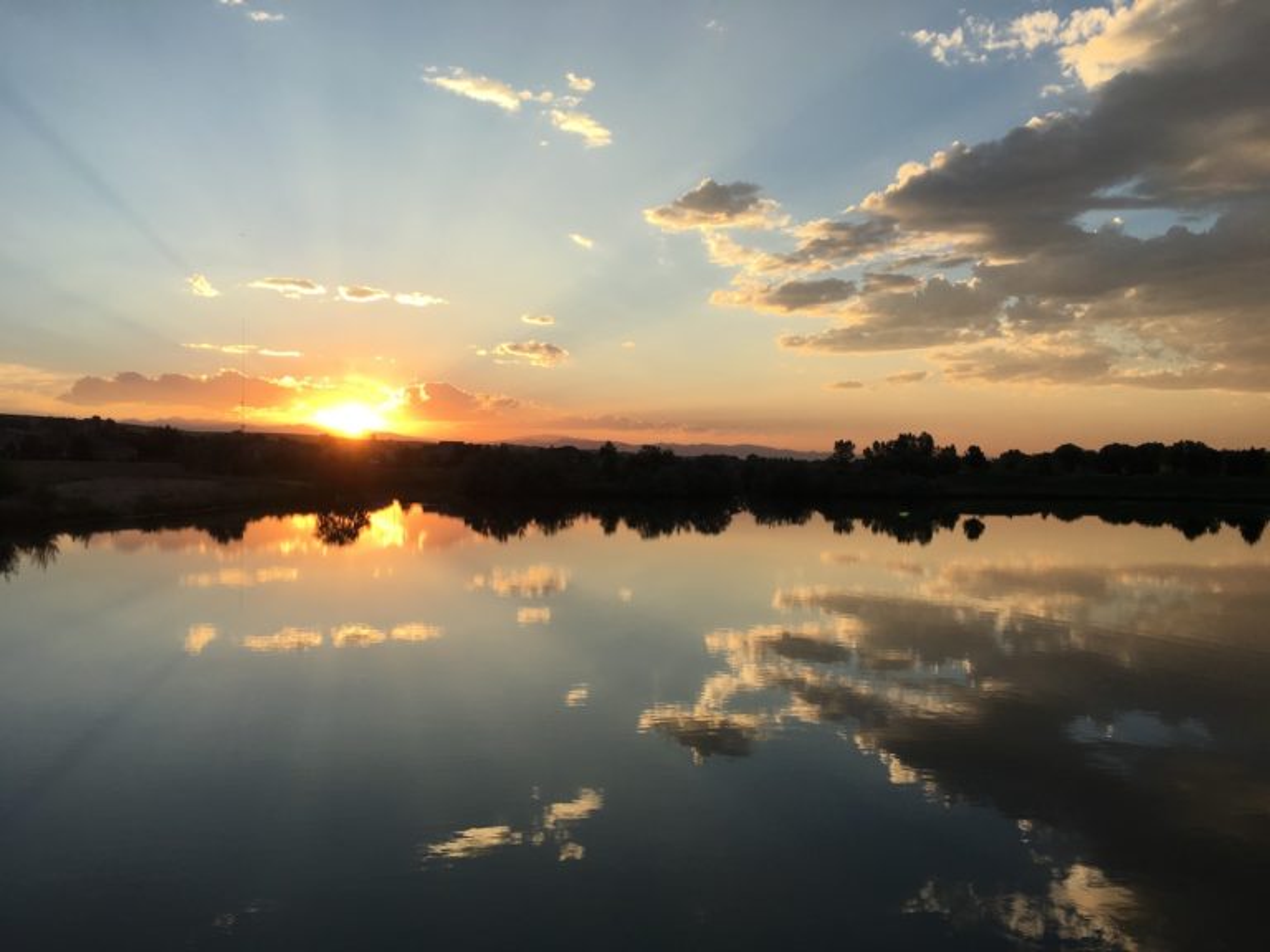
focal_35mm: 29
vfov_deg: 48.2
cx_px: 635
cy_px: 476
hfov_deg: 61.7
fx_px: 1064
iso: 25
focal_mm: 4.15
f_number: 2.2
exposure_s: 1/663
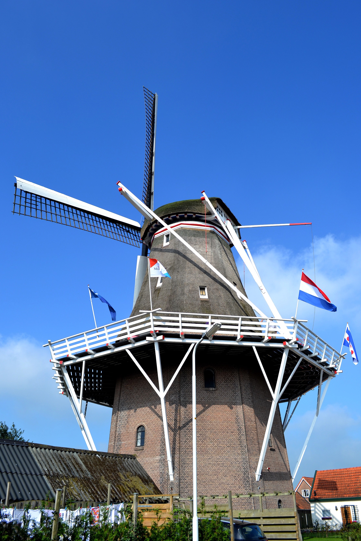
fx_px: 421
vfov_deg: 65.5
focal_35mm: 28
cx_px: 184
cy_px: 274
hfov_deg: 46.4
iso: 100
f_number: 8
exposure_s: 1/250
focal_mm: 18
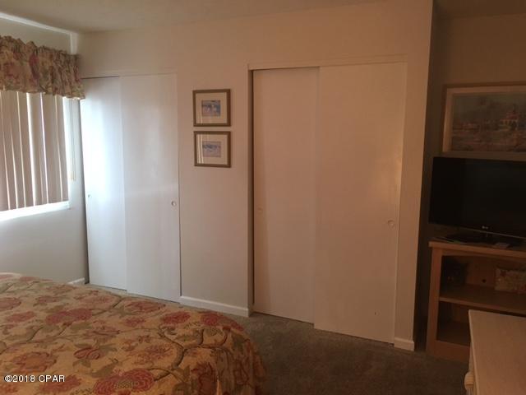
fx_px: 441
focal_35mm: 29
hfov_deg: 61.7
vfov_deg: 48.2
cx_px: 263
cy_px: 198
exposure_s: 1/30
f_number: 2.2
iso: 125
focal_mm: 4.15
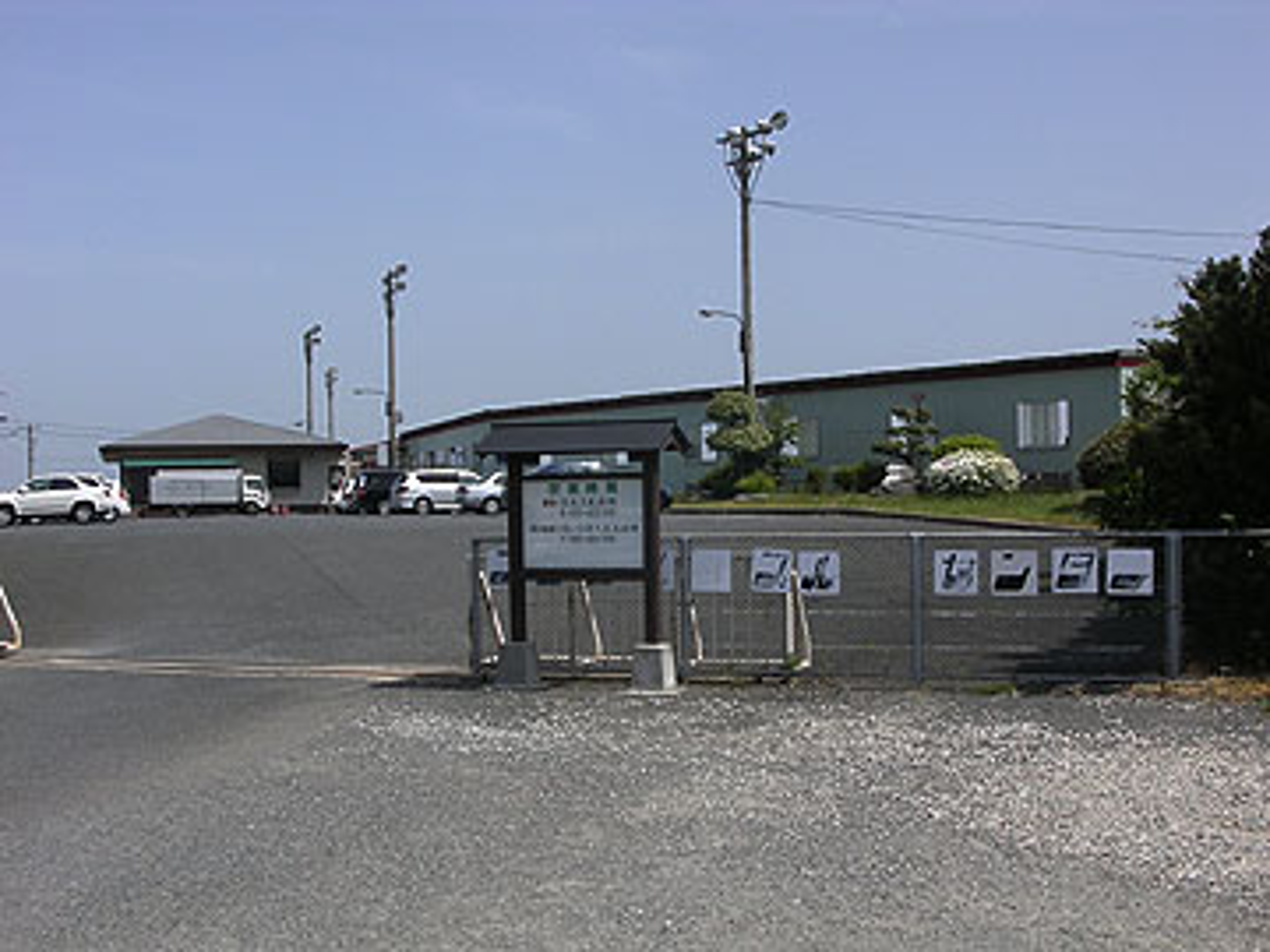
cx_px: 635
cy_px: 476
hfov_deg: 41.2
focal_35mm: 46
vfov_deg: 31.5
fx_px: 1688
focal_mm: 7.1
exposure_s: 1/315
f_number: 6.1
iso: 100
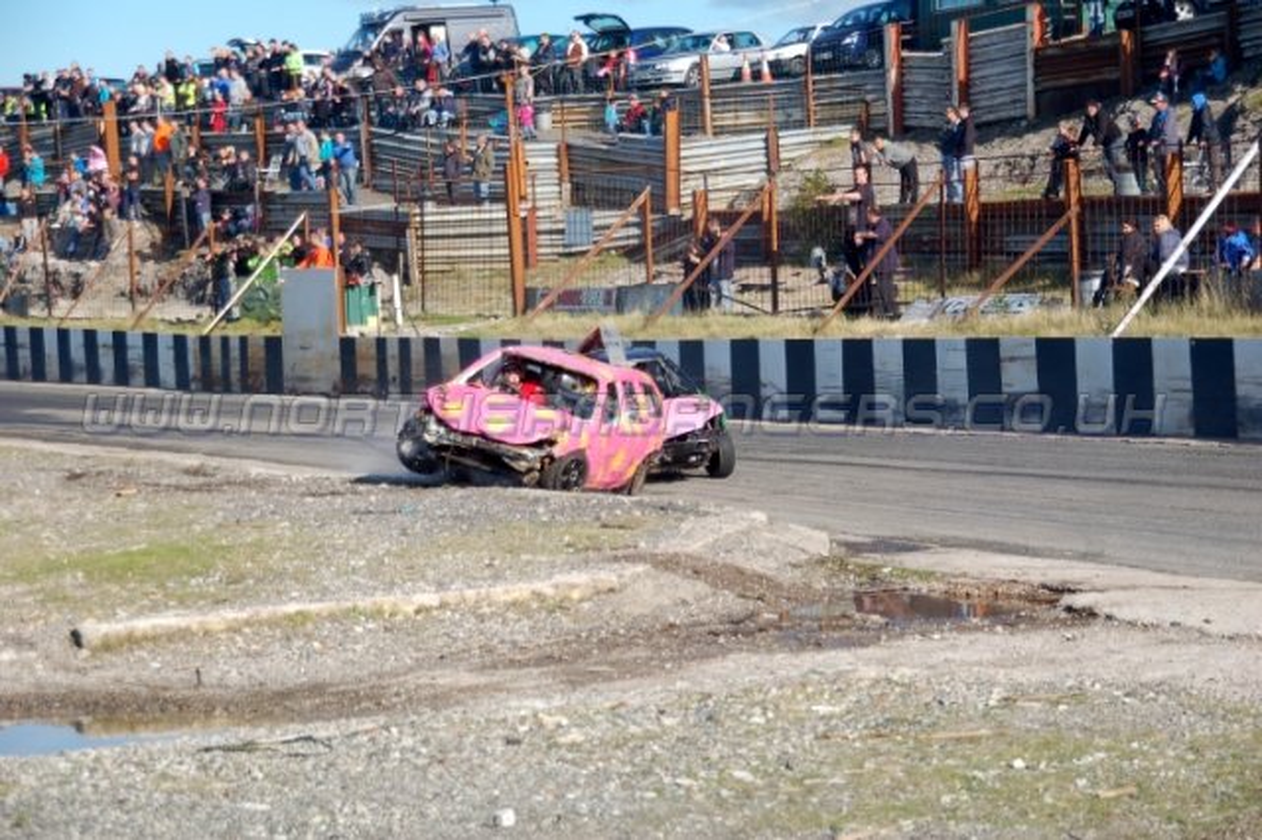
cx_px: 631
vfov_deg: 14.0
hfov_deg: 20.9
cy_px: 420
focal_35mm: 98
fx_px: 3416
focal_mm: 65
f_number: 5.3
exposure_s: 1/1000
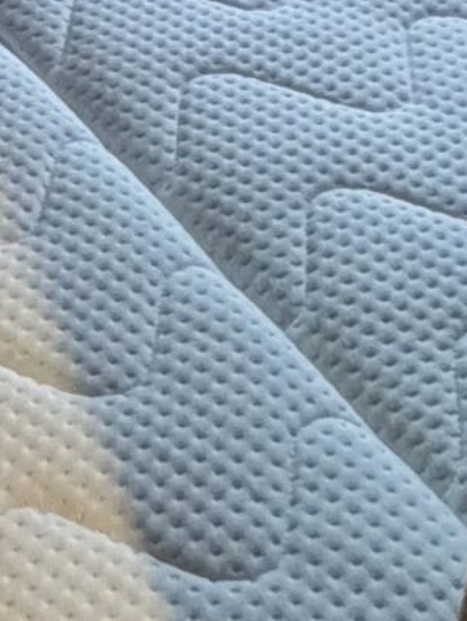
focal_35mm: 90
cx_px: -653
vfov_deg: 15.5
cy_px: -746
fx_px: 1617
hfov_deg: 12.7
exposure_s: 1/60
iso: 400
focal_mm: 2.22
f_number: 2.2
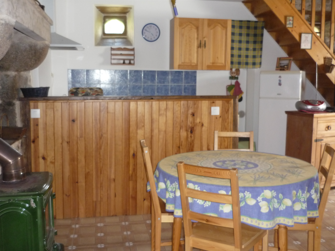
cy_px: 126
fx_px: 368
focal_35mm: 38
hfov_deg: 49.0
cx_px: 168
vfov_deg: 37.7
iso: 320
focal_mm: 6.3
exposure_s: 1/30
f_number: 2.9
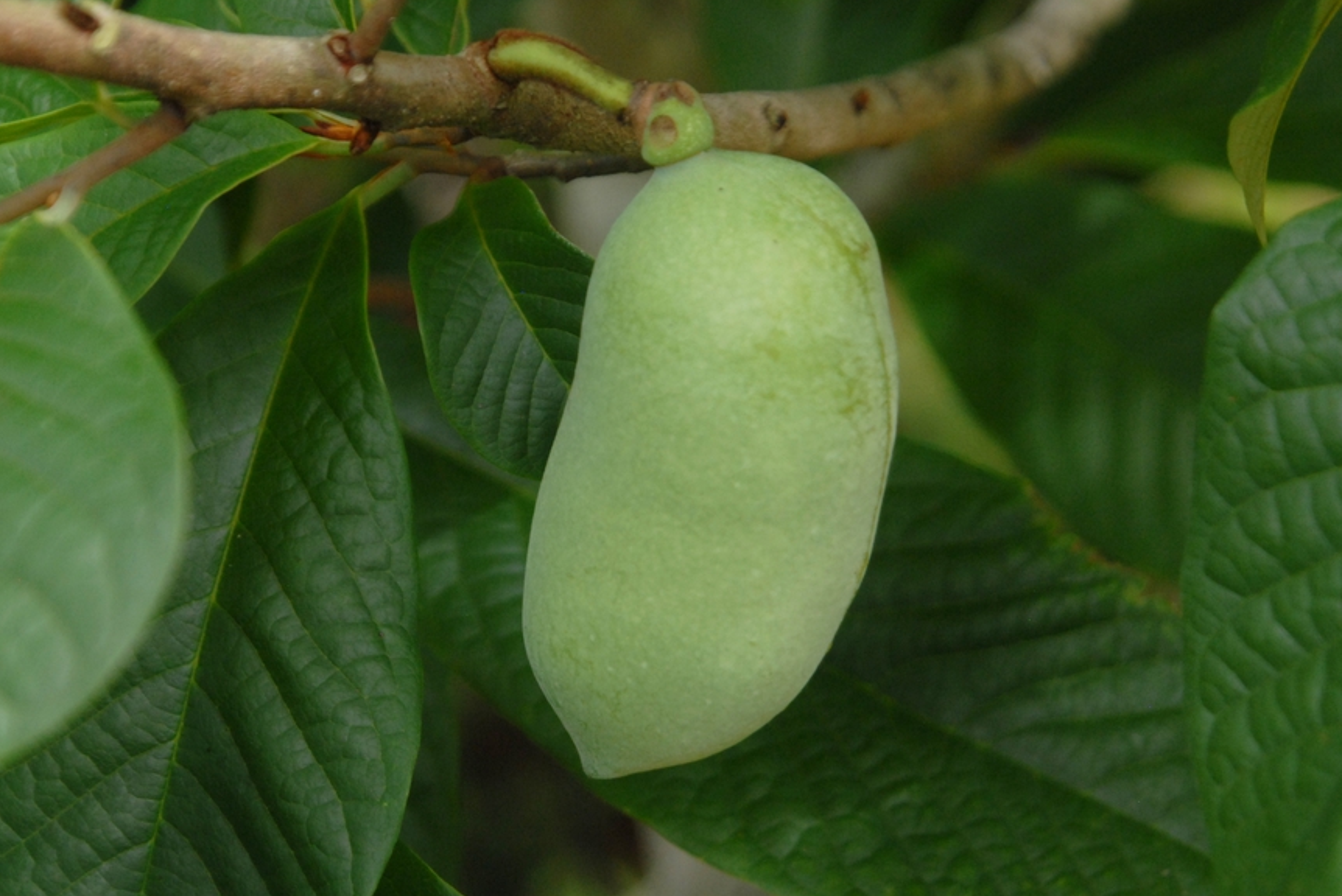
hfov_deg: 12.5
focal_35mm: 164
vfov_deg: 8.4
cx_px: 564
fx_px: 6117
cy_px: 373
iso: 400
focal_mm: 92
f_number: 5.3
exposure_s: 1/125
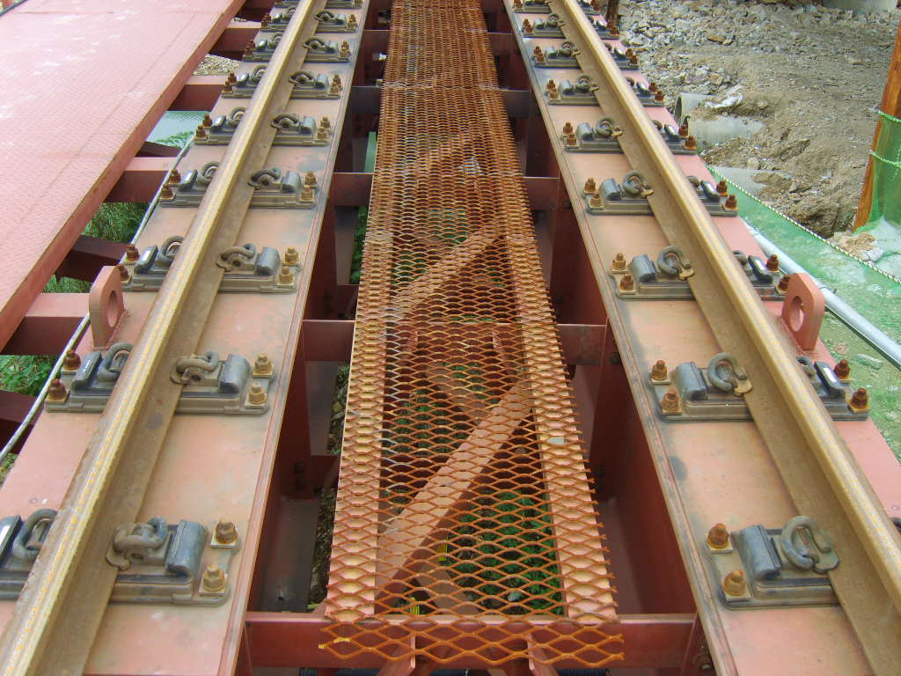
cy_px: 338
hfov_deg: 52.6
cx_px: 450
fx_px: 911
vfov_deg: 40.7
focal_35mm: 35
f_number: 2.8
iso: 50
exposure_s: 1/125
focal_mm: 7.4
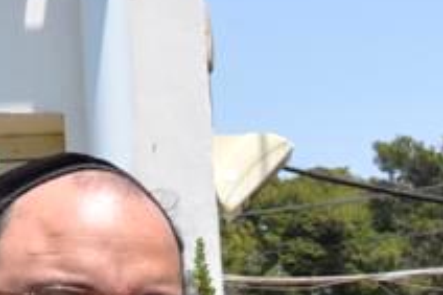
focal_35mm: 174
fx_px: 2139
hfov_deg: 11.3
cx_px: 679
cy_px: 479
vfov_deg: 7.7
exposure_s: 1/400
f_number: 10
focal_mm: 24
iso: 200
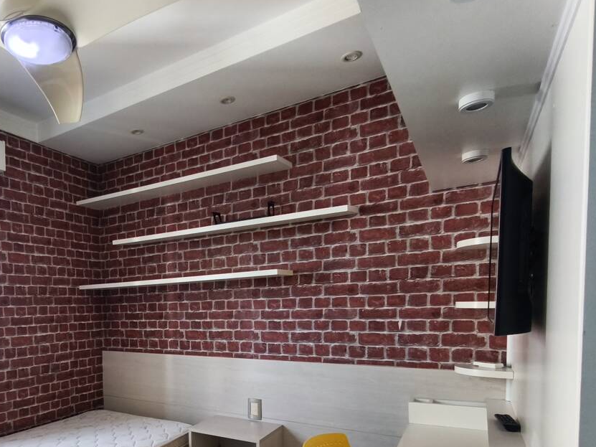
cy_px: 334
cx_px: 139
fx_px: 448
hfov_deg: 62.9
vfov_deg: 50.9
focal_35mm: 26
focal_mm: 1.91
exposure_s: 1/60
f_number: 2.2
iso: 100
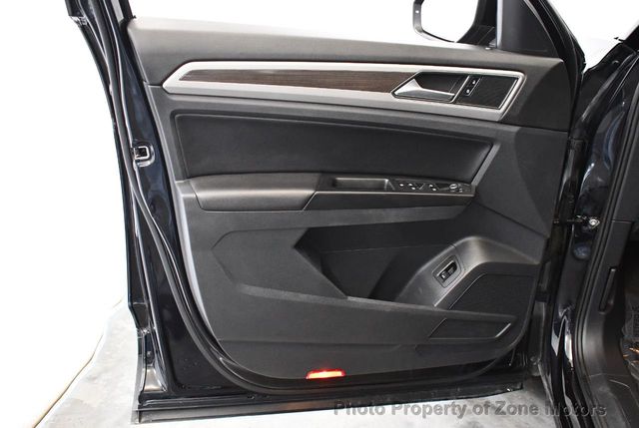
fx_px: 640
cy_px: 214
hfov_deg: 53.1
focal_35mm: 36
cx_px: 320
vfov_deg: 37.0
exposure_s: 1/80
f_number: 3.5
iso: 3200
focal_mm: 18
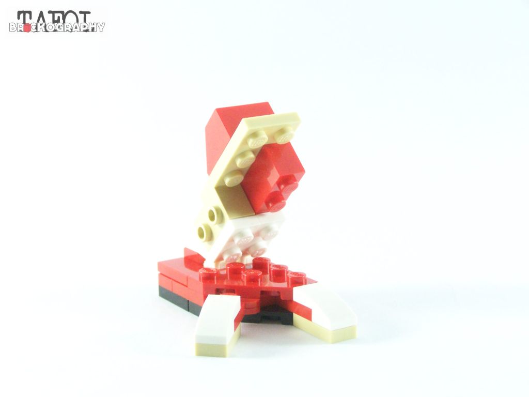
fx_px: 1146
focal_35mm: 75
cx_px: 264
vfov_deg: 19.6
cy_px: 198
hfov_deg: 26.0
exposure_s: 1/60
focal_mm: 12.4
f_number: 4
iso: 400
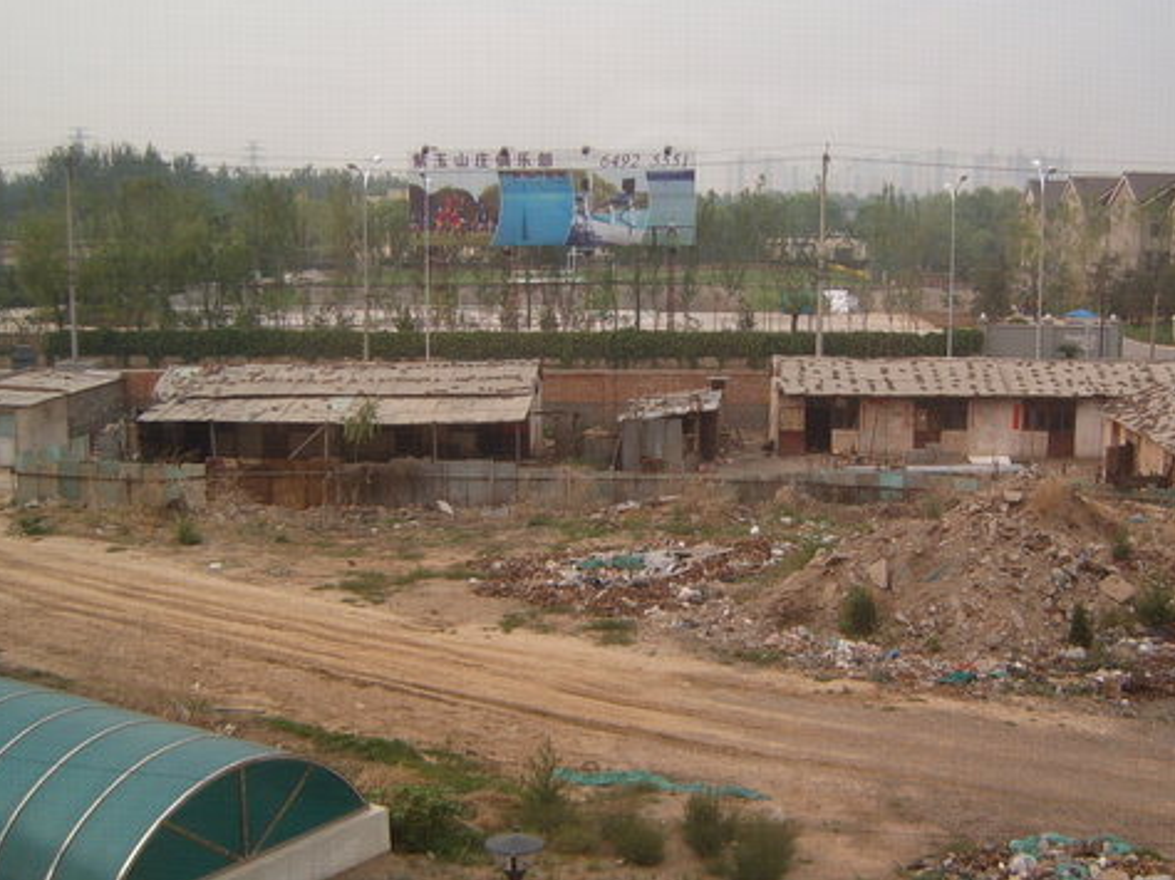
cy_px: 444
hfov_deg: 38.1
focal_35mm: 50
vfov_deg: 29.1
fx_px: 1696
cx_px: 702
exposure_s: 1/125
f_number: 2.9
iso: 63
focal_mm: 6.2
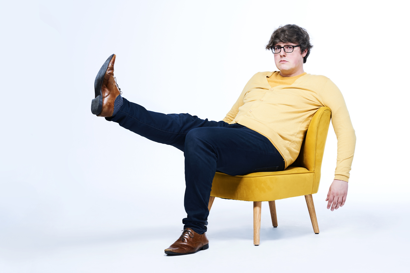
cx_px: 205
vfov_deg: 13.0
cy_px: 136
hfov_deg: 19.5
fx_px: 1196
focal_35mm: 105
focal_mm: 105
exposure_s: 1/160
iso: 79
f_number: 9
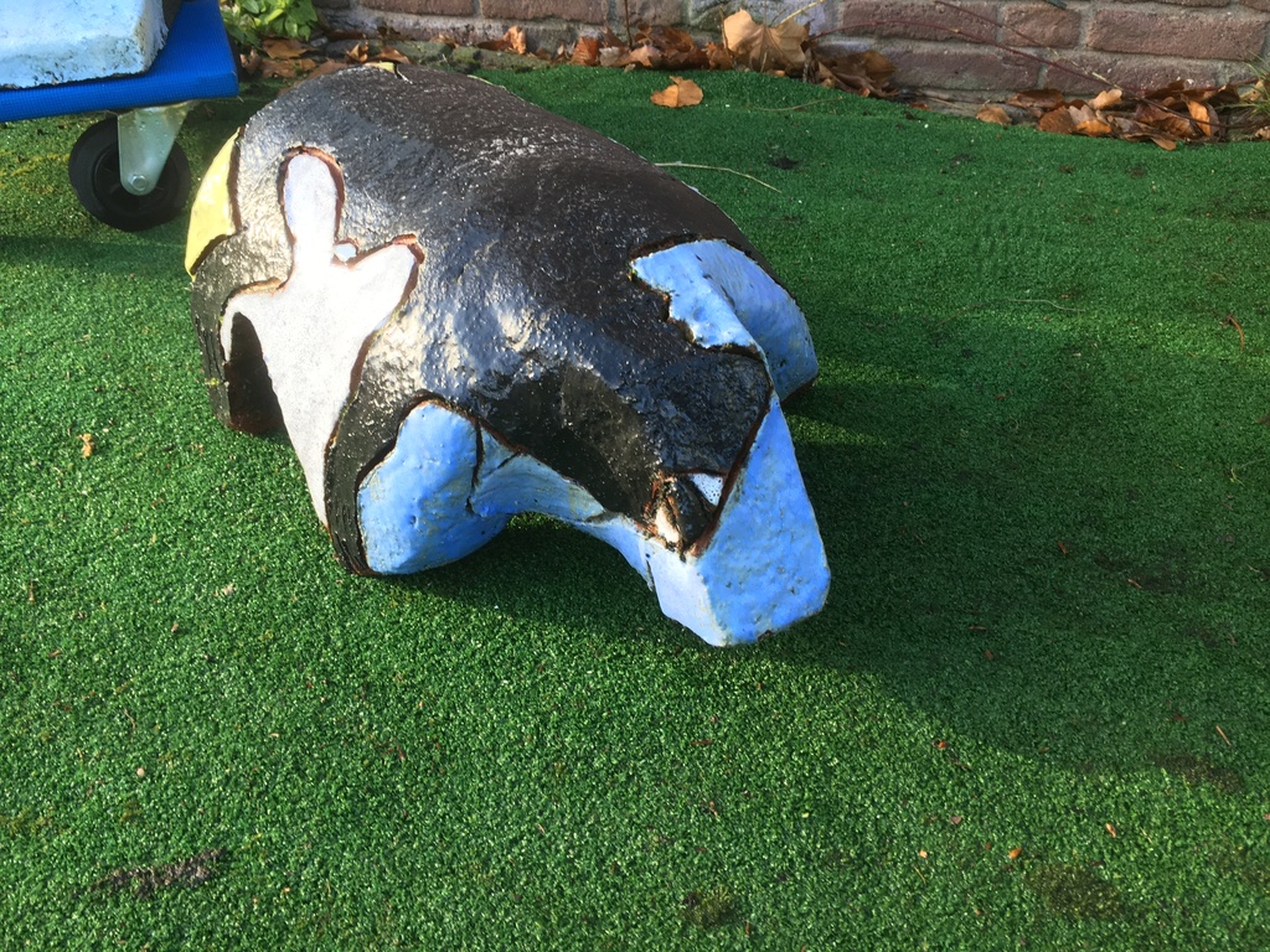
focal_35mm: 29
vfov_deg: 48.2
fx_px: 1064
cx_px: 635
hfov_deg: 61.7
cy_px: 476
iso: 32
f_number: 2.2
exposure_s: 1/100
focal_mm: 4.15
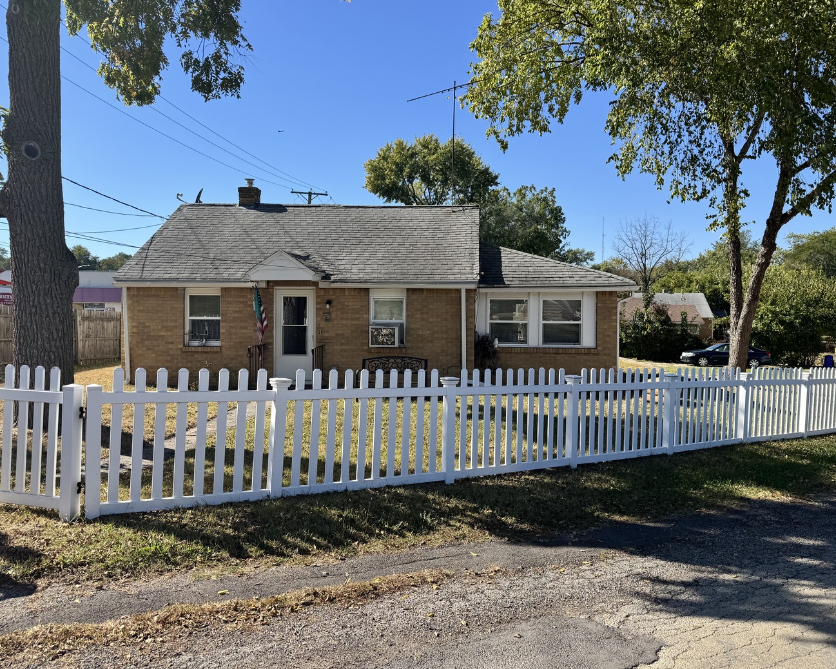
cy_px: 324
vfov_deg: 54.9
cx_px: 438
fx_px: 643
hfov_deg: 66.0
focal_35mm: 26
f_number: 1.78
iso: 80
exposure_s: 1/3413
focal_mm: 6.76
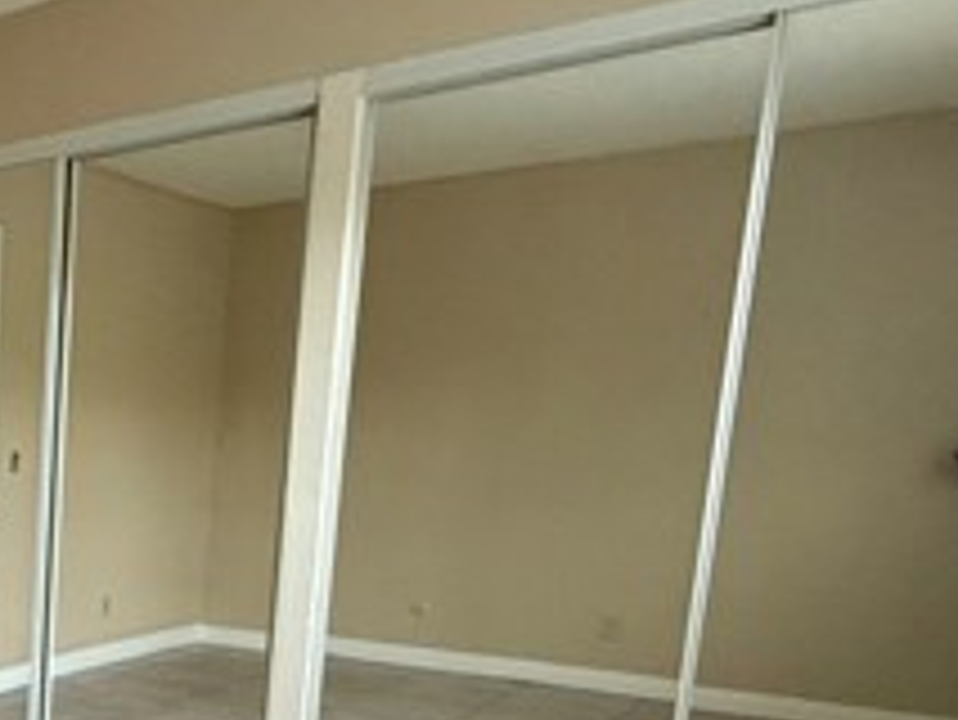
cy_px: 639
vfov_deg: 32.8
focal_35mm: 42
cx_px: -310
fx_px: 1163
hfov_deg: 32.5
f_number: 2.2
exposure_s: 1/92
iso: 320
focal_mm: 2.22
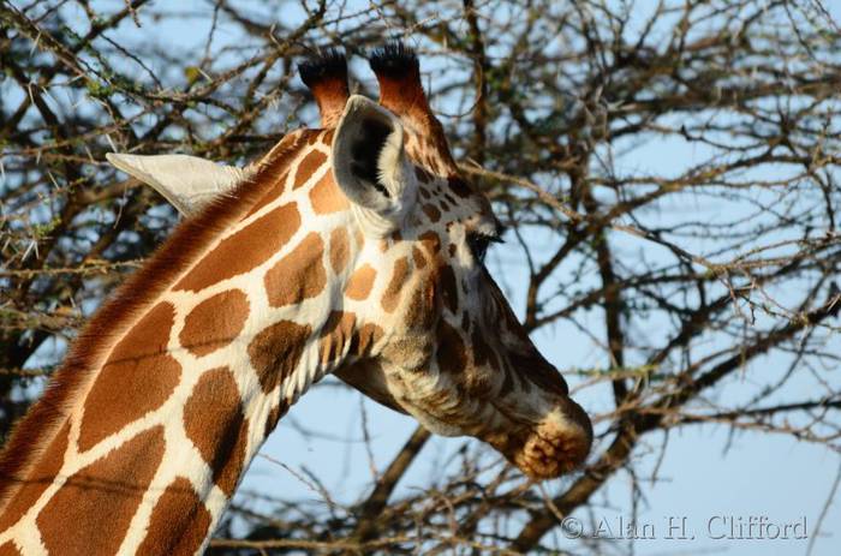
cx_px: 420
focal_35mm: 600
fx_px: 13982
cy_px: 278
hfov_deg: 3.4
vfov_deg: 2.3
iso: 200
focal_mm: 400
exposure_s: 1/500
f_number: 5.6
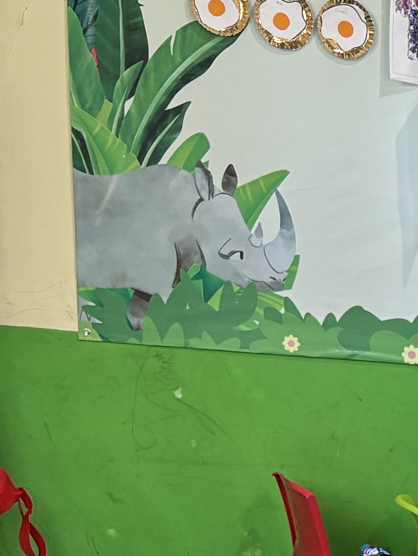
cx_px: 847
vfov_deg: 16.1
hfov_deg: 12.0
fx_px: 1754
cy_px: 893
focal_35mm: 109
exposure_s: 1/60
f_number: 1.6
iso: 160
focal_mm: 5.96
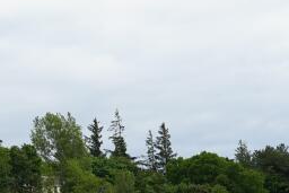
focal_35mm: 200
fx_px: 1606
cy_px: 217
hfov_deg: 10.2
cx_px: 18
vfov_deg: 6.8
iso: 100
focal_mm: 50
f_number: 11
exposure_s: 1/100
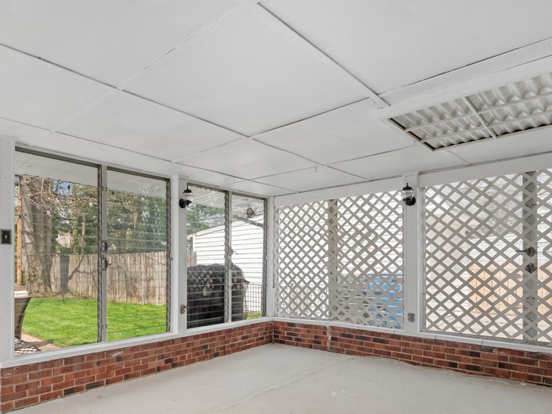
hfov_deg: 73.9
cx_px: 182
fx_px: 351
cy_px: 271
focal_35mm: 22
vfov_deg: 59.9
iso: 800
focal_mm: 8
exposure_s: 1/500
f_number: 6.3
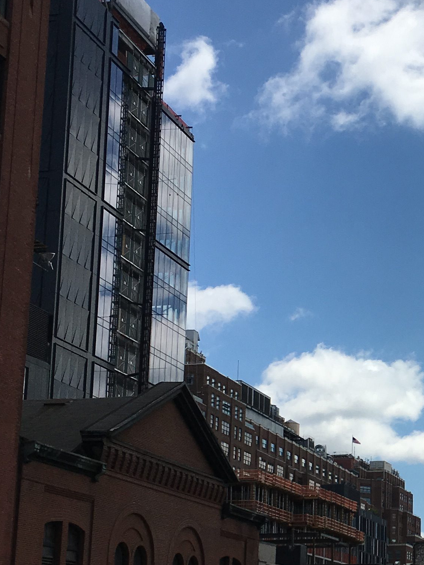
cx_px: 493
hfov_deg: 18.3
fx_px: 1258
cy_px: 401
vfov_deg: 25.1
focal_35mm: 77
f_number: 2.2
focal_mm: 4.15
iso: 25
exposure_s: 1/3663
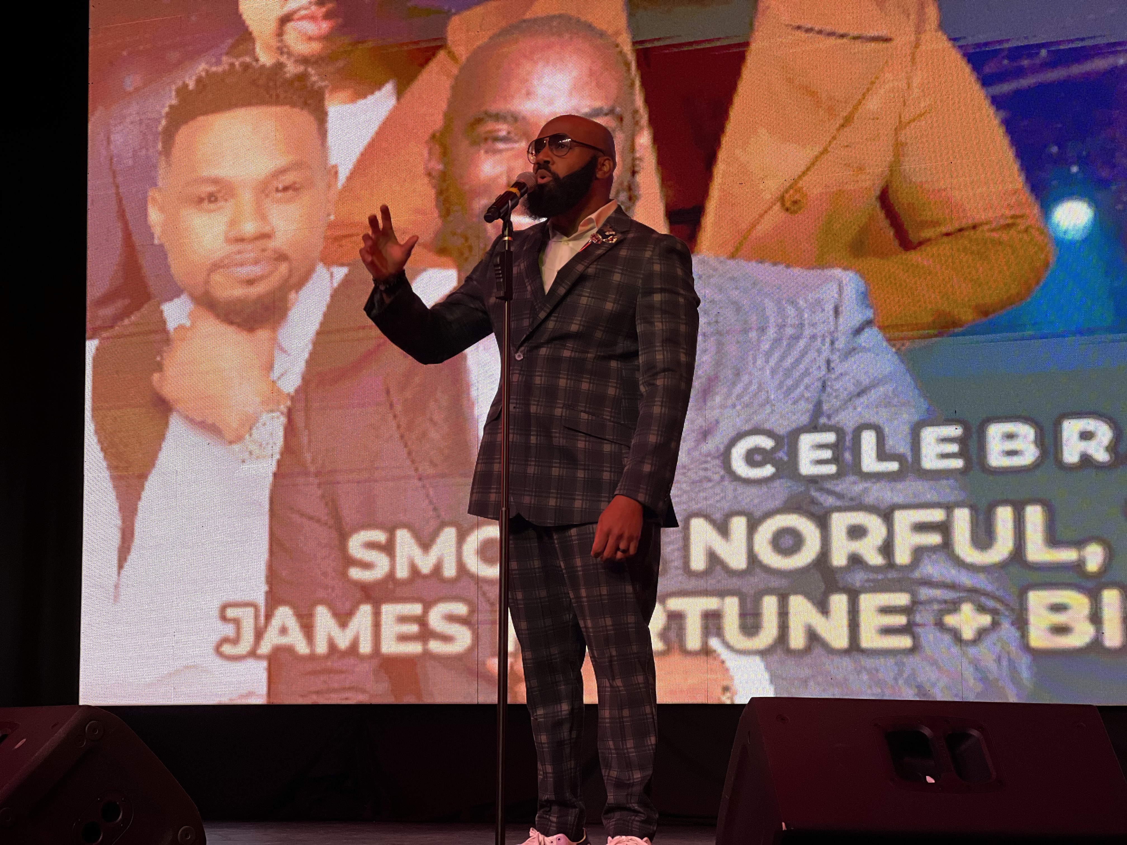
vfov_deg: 19.1
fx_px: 2507
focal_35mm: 77
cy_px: 422
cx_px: 564
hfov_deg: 25.3
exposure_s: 1/120
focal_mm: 9
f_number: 2.8
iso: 160
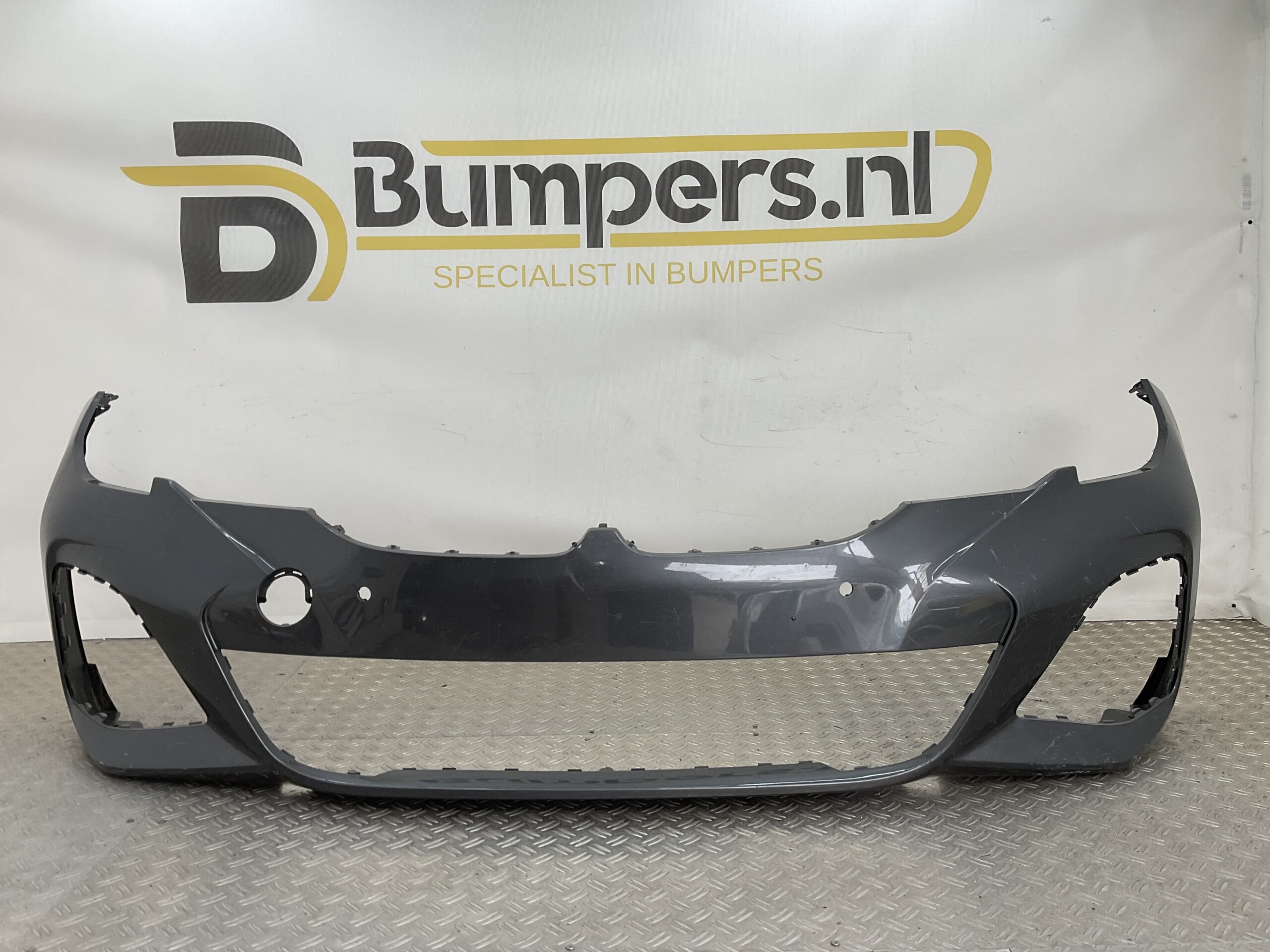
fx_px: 1064
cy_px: 476
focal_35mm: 29
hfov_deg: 61.7
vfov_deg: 48.2
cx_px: 635
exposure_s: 1/173
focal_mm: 3
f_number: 1.8
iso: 16
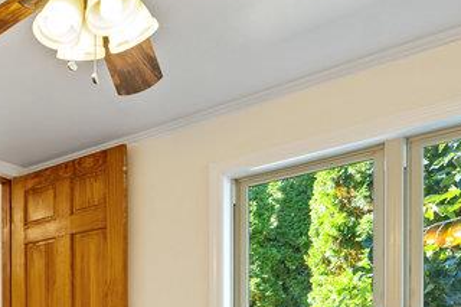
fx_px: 640
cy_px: 388
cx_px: -78
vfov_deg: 24.0
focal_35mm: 50
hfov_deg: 33.2
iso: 640
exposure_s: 1/10
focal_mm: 16
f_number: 5
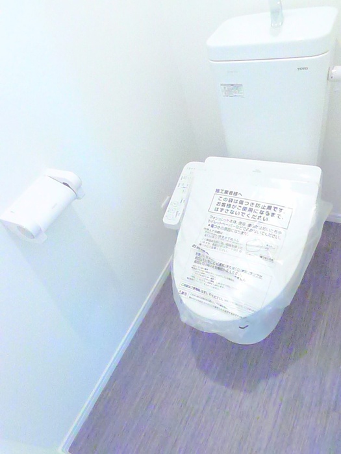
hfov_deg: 46.8
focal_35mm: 30
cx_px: 170
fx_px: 394
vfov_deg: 60.0
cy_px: 227
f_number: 3.5
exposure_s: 1/500
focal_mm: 6.4
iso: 12800
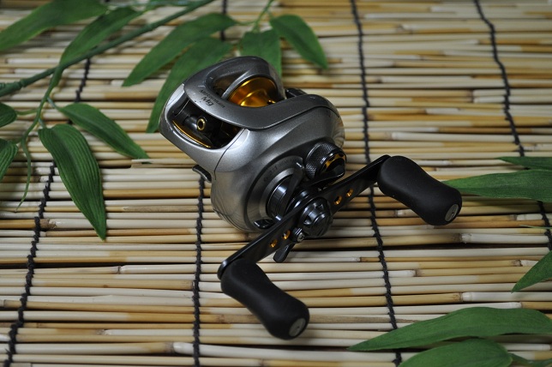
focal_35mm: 68
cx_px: 276
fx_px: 1034
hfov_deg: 29.9
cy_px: 184
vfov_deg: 20.1
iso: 800
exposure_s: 1/60
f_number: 5.3
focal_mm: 45
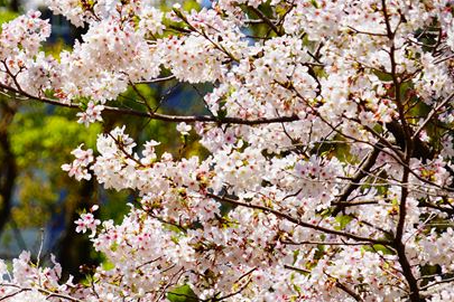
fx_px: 4212
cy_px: 296
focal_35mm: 334
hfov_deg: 6.2
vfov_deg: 4.1
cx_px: 25
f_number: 8
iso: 125
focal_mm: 169
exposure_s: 1/350
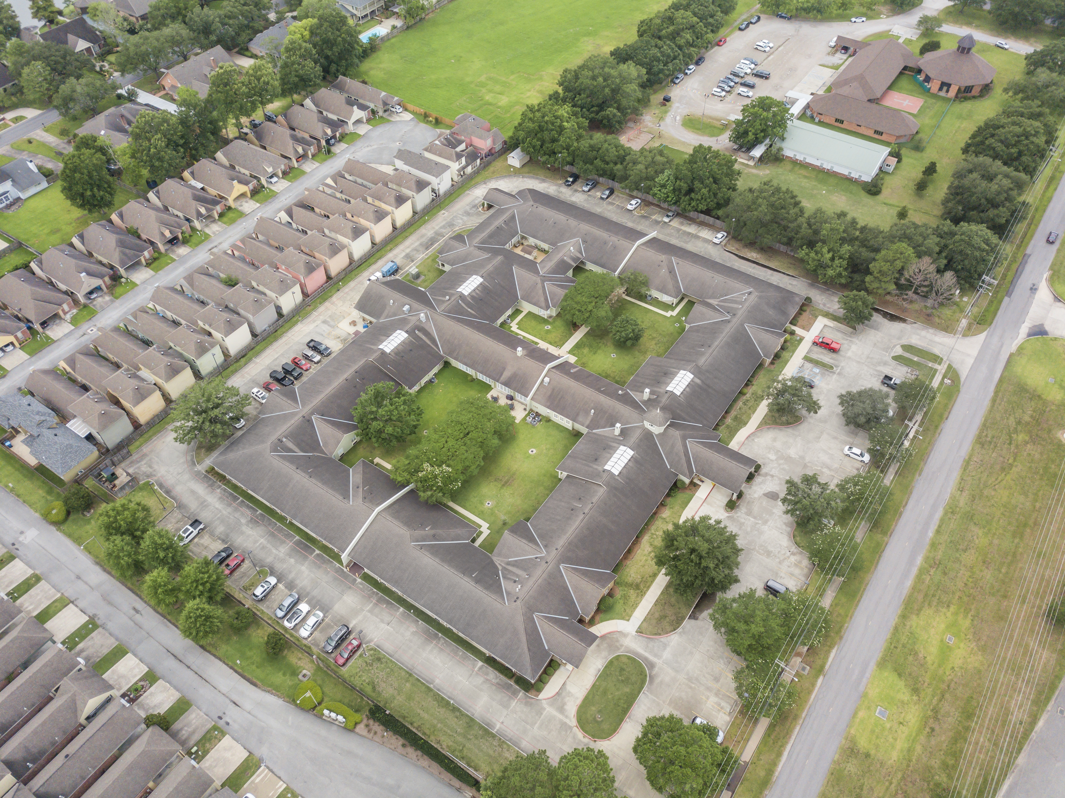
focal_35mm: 26
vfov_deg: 53.0
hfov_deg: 67.3
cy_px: 399
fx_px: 800
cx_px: 532
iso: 200
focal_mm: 4.73
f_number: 2.2
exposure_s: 1/1000
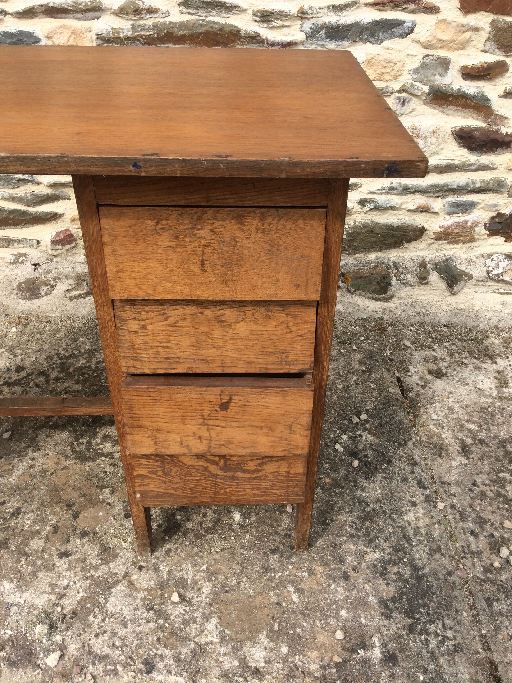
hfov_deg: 48.2
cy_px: 342
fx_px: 572
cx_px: 256
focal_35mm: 29
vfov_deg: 61.7
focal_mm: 4.15
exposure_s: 1/892
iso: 32
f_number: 2.2
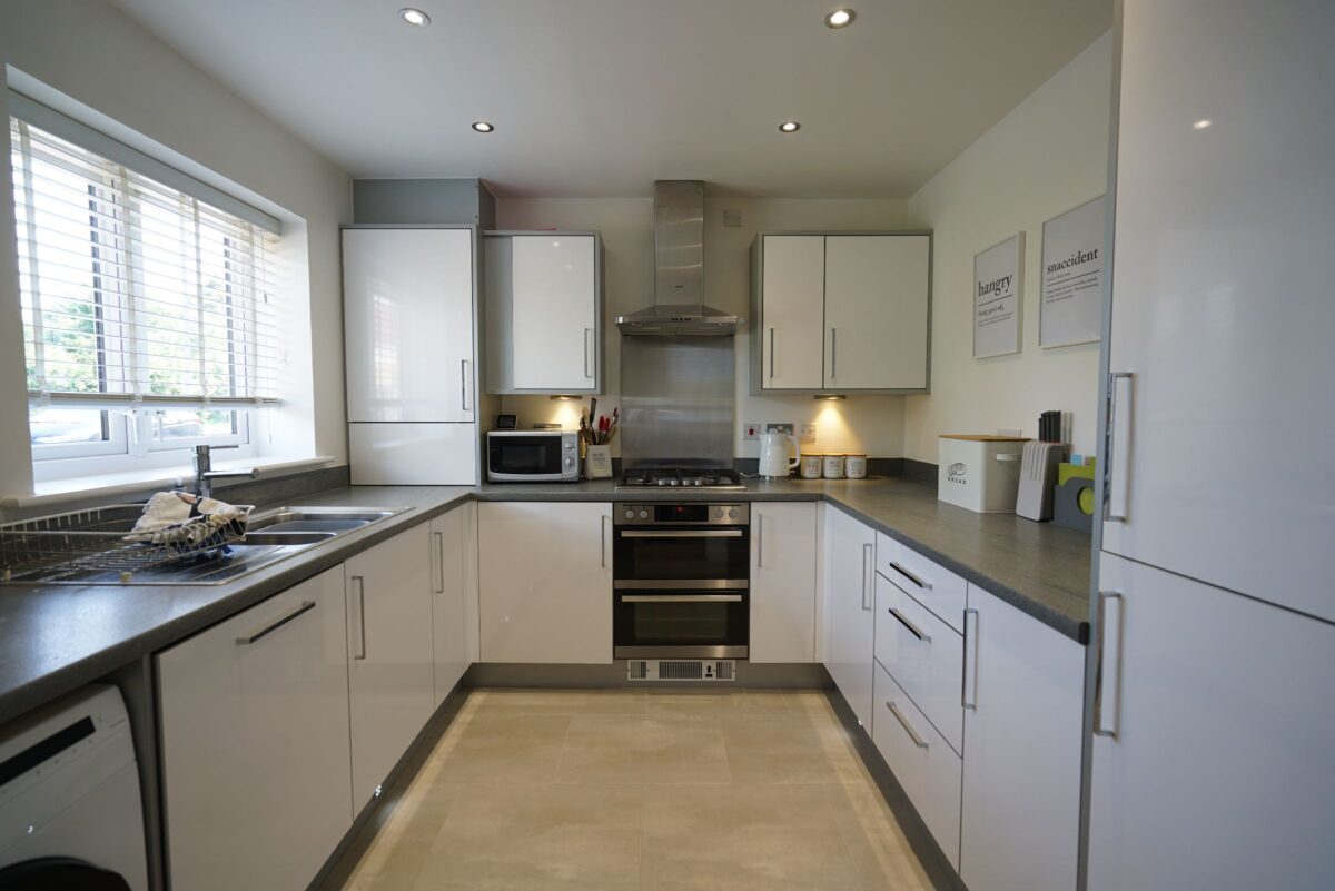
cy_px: 446
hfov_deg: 96.7
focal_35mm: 16
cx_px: 668
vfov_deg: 73.8
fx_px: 594
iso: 400
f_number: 4
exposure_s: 1/80
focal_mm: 16
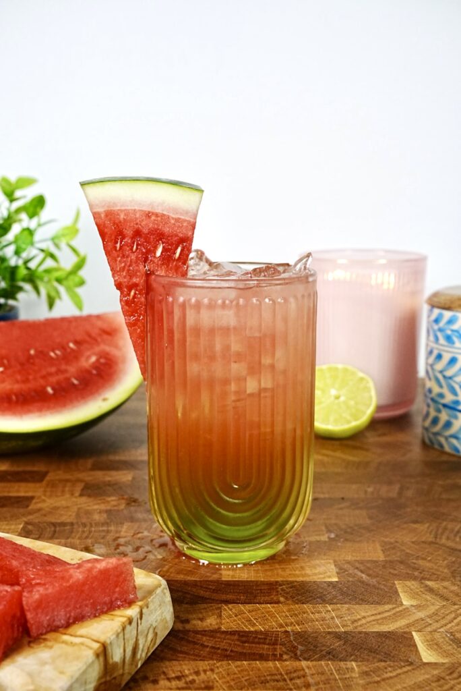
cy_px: 346
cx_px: 230
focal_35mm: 39
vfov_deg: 49.0
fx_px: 757
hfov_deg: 33.9
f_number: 6.3
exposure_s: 1/100
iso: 800
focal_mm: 26.3
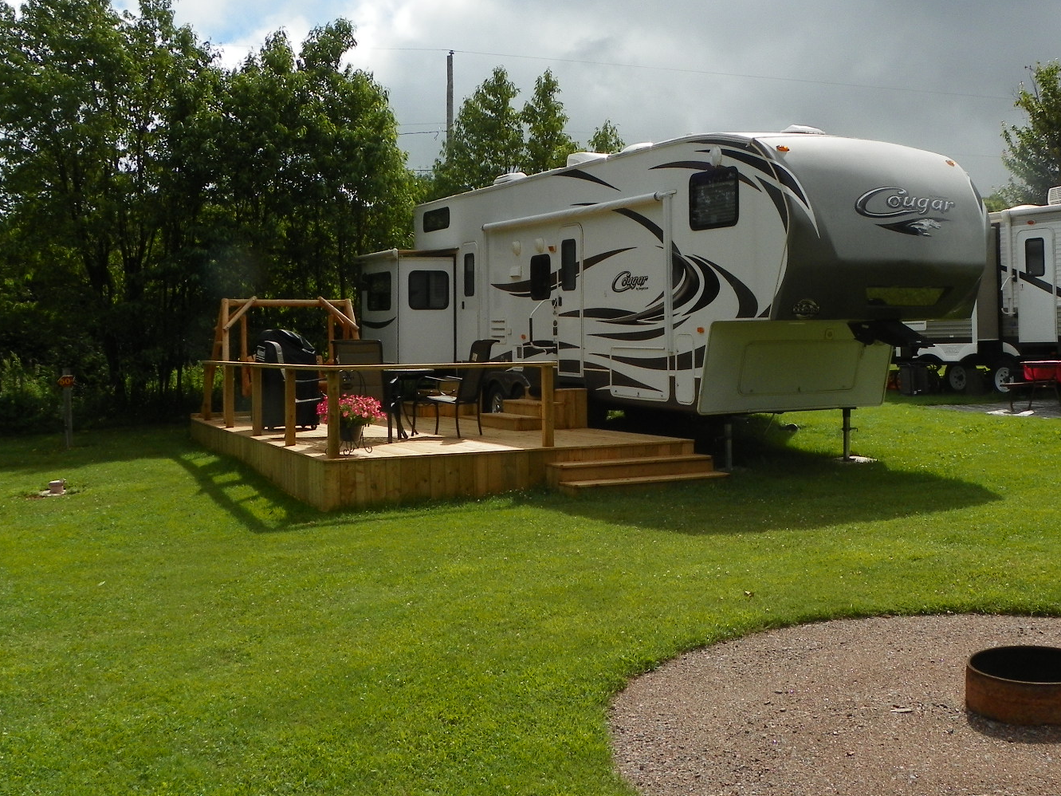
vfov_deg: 35.8
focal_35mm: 40
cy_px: 298
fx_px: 1226
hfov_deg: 46.3
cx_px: 679
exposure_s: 1/500
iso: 64
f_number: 5.6
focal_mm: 4.6
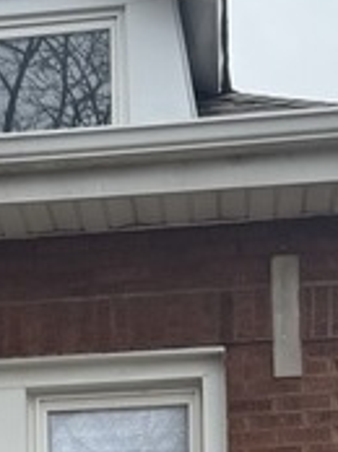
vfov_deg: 12.7
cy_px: 657
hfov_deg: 9.8
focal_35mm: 149
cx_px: -86
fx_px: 1945
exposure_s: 1/1437
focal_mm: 6.76
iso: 80
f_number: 1.78
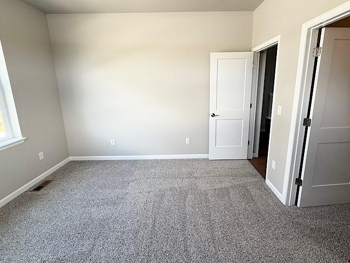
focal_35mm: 16
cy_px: 115
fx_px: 162
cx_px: 186
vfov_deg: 77.8
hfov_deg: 94.3
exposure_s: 1/120
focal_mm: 2.22
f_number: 2.2
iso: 64
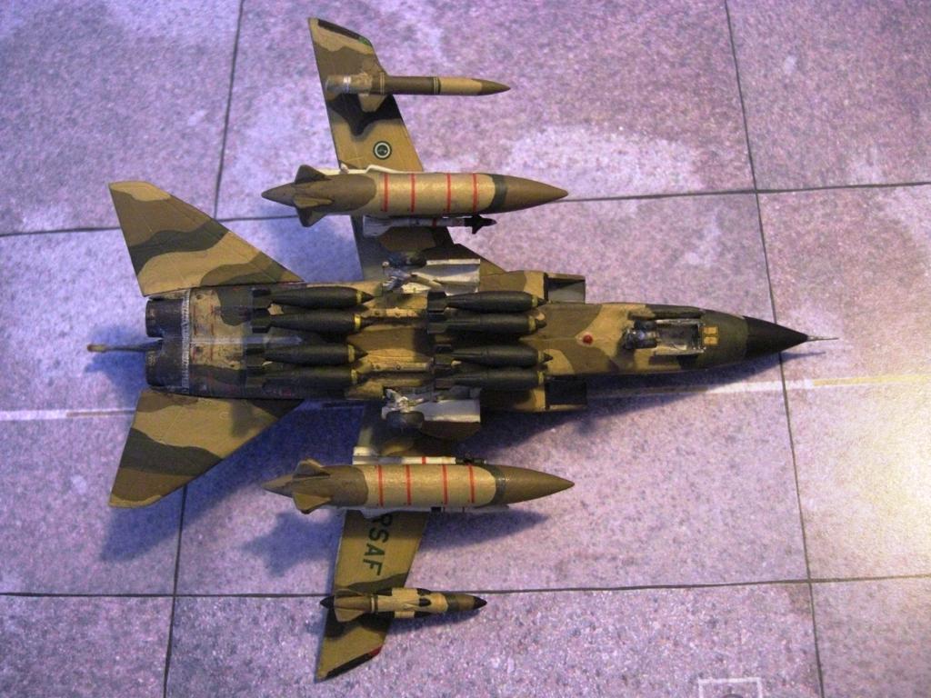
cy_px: 349
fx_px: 1022
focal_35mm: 38
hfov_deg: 49.0
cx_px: 466
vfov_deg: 37.7
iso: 800
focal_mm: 7.9
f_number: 2.8
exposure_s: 1/25
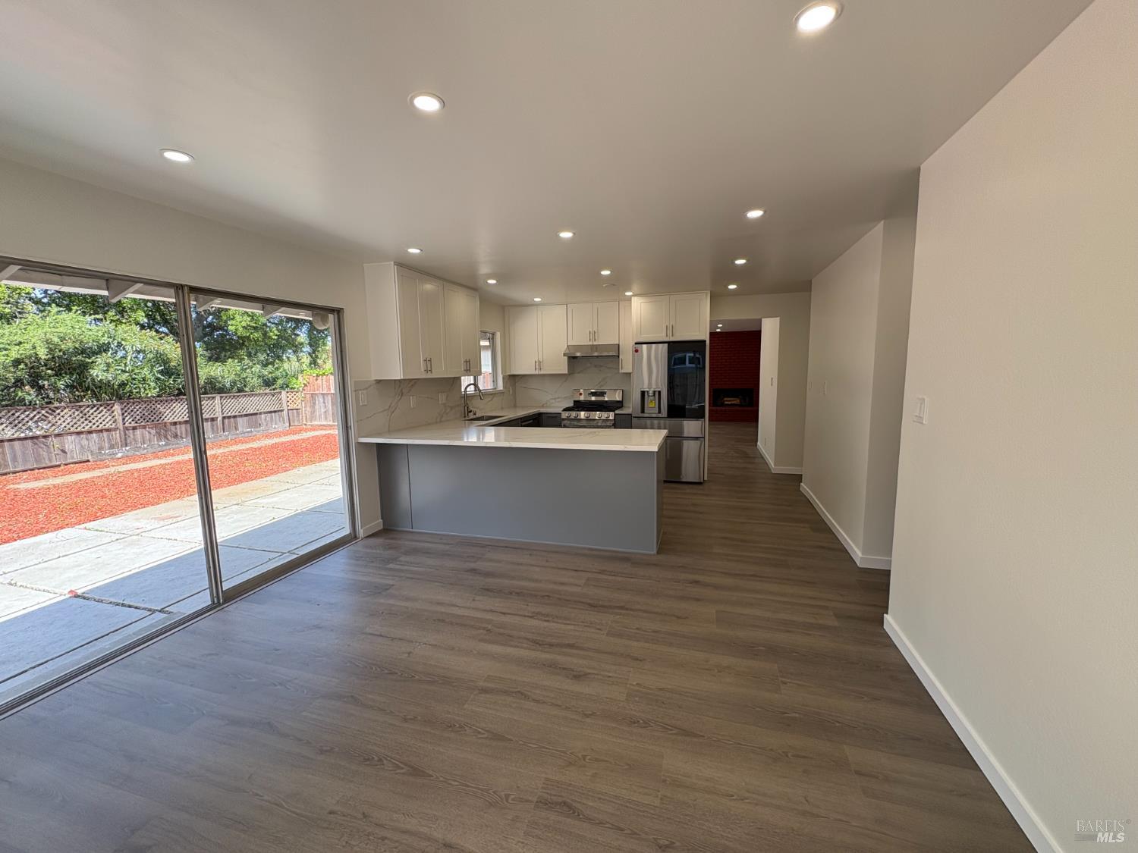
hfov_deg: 102.1
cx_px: 569
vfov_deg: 85.7
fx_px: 460
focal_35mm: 14
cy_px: 426
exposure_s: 1/151
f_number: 2.2
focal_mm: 2.22
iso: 64
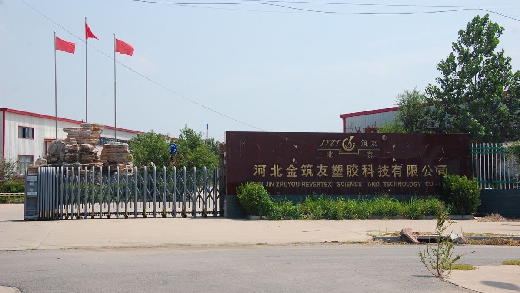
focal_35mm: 63
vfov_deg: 19.1
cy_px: 135
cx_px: 260
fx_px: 869
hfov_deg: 33.3
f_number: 9
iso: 200
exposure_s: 1/320
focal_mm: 40
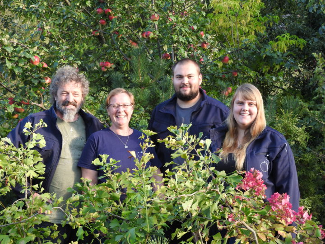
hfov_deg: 29.8
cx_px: 162
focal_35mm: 65
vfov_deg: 22.6
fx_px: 610
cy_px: 122
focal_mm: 11.6
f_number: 4.2
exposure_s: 1/60
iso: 100
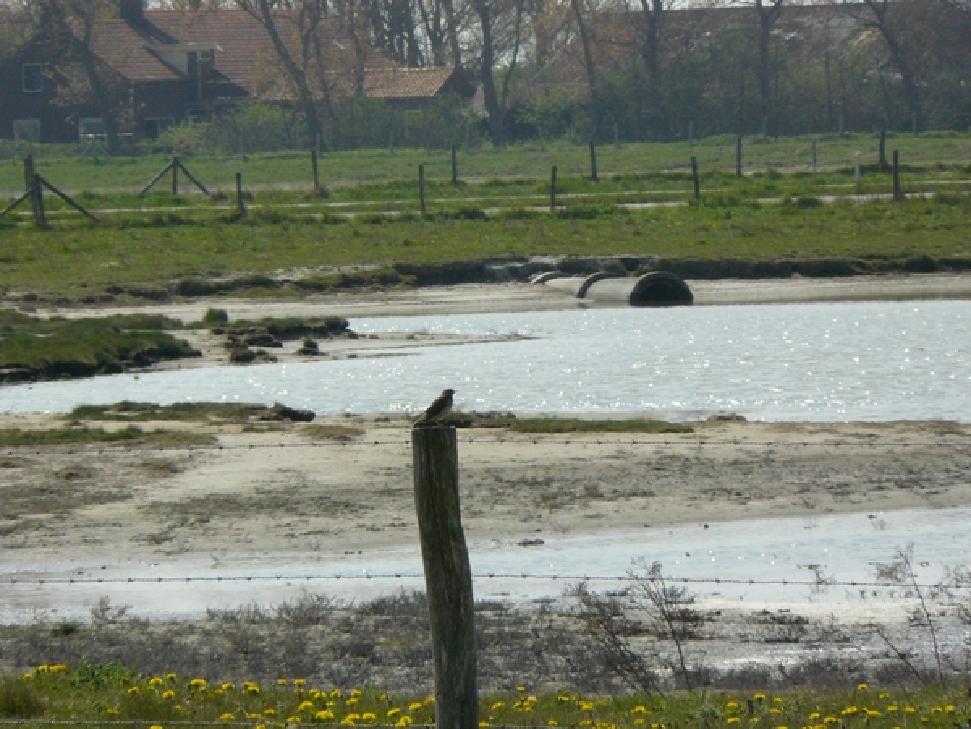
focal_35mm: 432
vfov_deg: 3.4
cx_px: 486
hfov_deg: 4.6
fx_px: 12118
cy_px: 364
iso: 200
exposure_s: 1/640
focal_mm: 72
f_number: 8
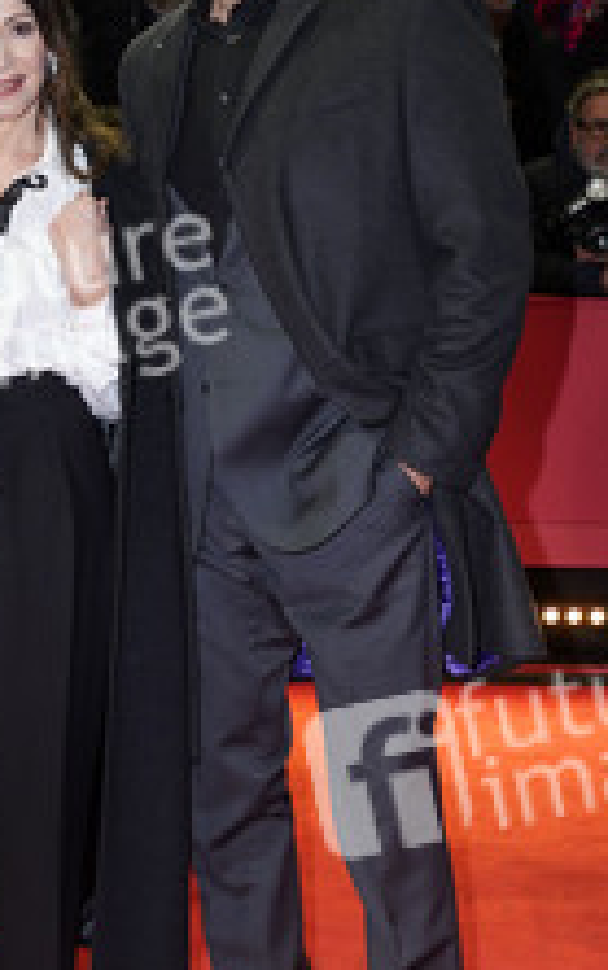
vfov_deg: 30.2
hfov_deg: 19.0
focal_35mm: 68
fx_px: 1800
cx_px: 131
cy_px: 537
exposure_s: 1/160
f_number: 5.6
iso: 800
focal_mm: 37
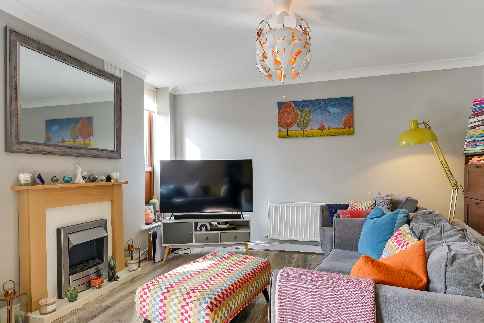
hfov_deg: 84.0
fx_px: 269
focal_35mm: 20
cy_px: 189
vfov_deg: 61.5
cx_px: 249
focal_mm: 17
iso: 640
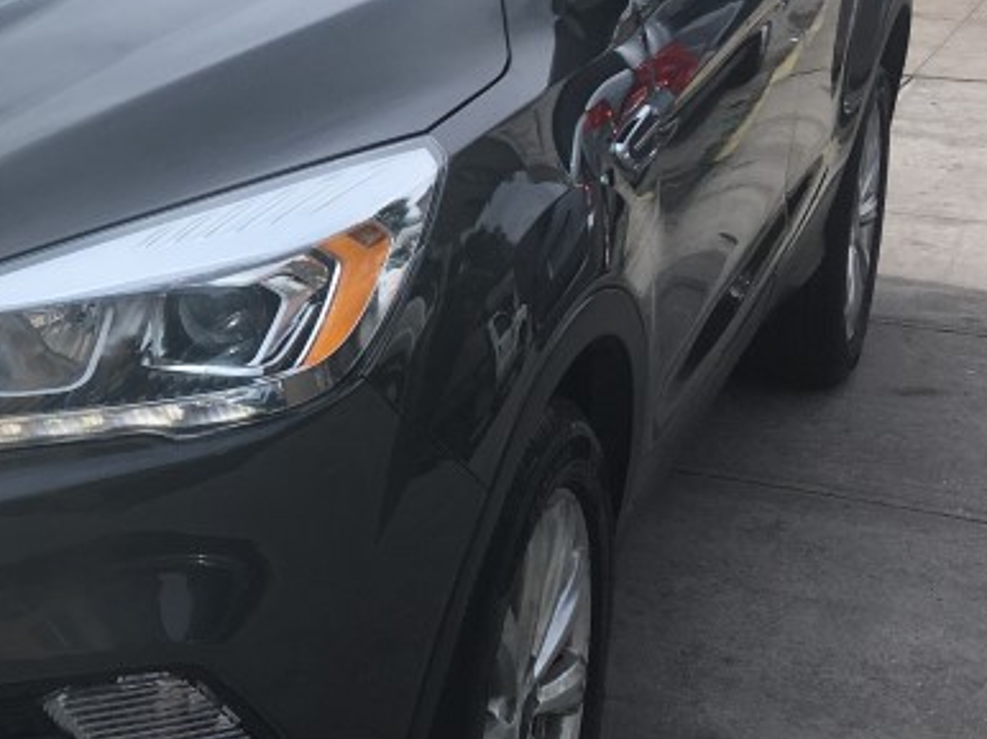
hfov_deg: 23.6
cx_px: -120
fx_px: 2194
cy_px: 315
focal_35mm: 77
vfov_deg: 19.1
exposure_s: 1/1603
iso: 25
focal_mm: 4.15
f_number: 2.2
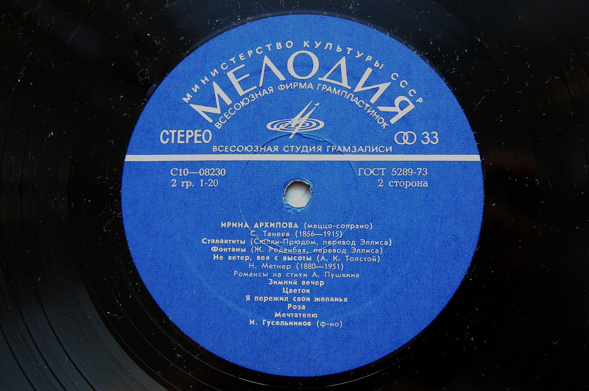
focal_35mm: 52
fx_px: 858
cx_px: 294
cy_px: 196
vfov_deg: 25.7
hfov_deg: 37.9
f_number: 3.3
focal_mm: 35
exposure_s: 1/30
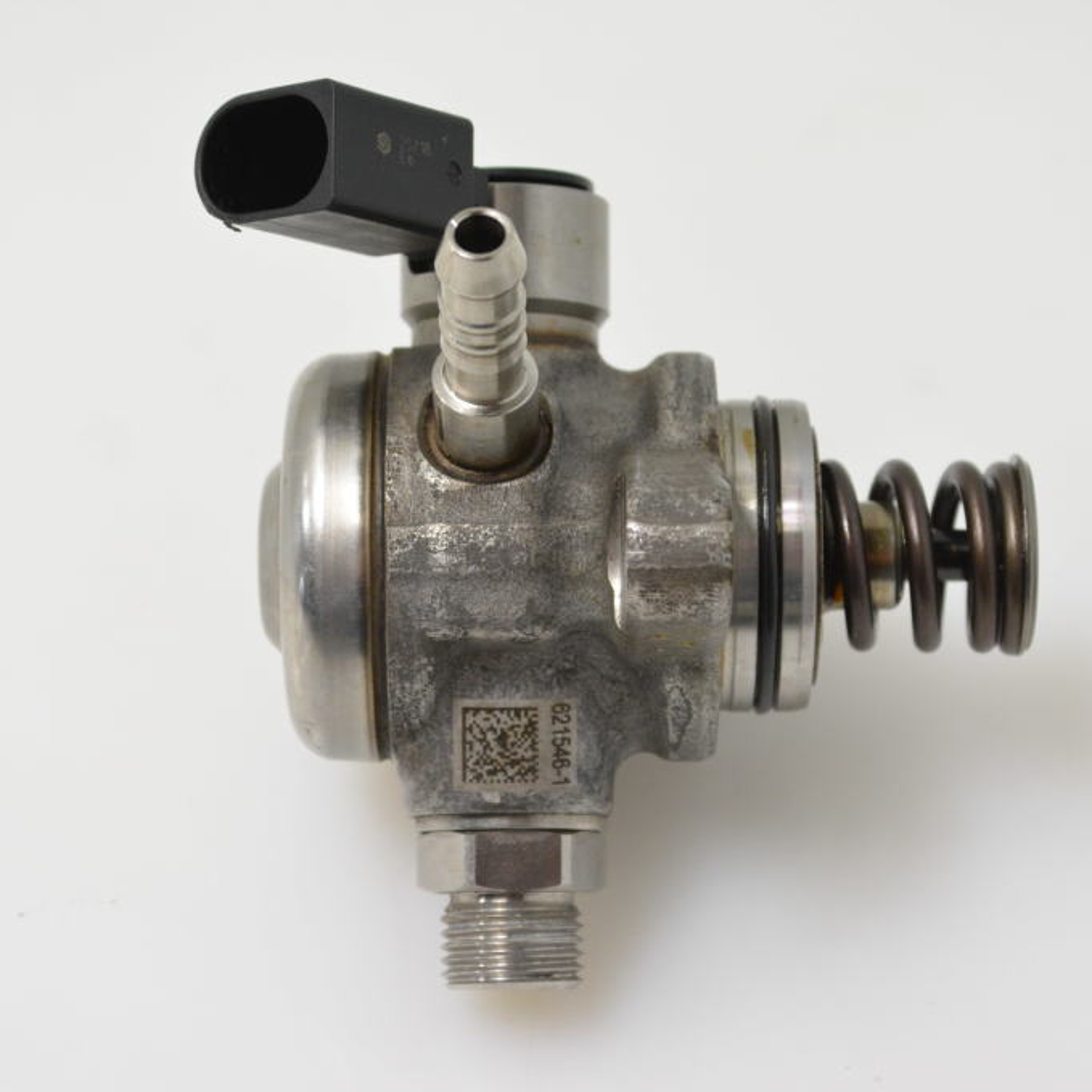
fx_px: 3770
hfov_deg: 16.5
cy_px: 547
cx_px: 564
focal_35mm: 106
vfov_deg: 16.5
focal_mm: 55
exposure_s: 1/200
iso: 2000
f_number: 7.1
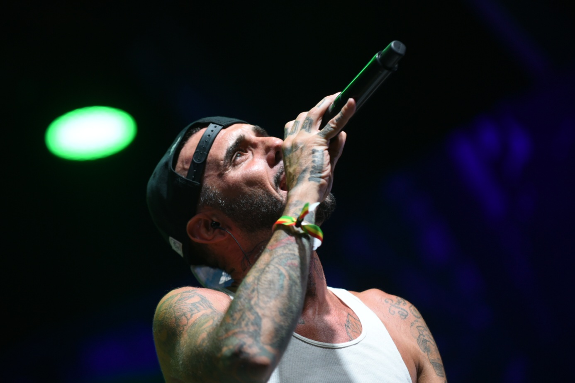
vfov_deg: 7.8
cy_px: 192
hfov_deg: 11.7
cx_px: 288
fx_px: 2795
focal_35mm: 175
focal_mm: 175
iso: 1000
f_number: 2.8
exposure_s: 1/500
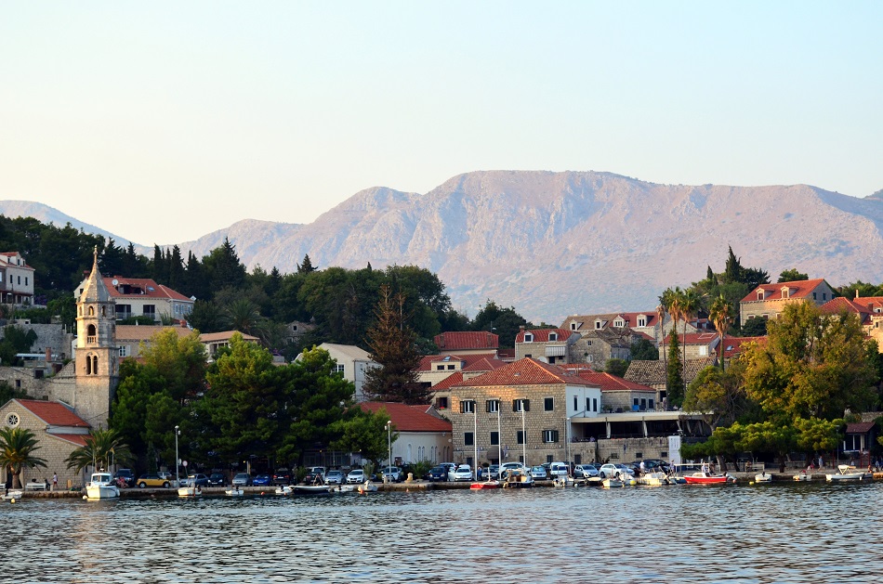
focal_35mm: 105
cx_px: 442
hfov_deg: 19.5
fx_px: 2570
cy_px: 292
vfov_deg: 13.0
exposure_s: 1/1000
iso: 640
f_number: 5
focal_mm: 70
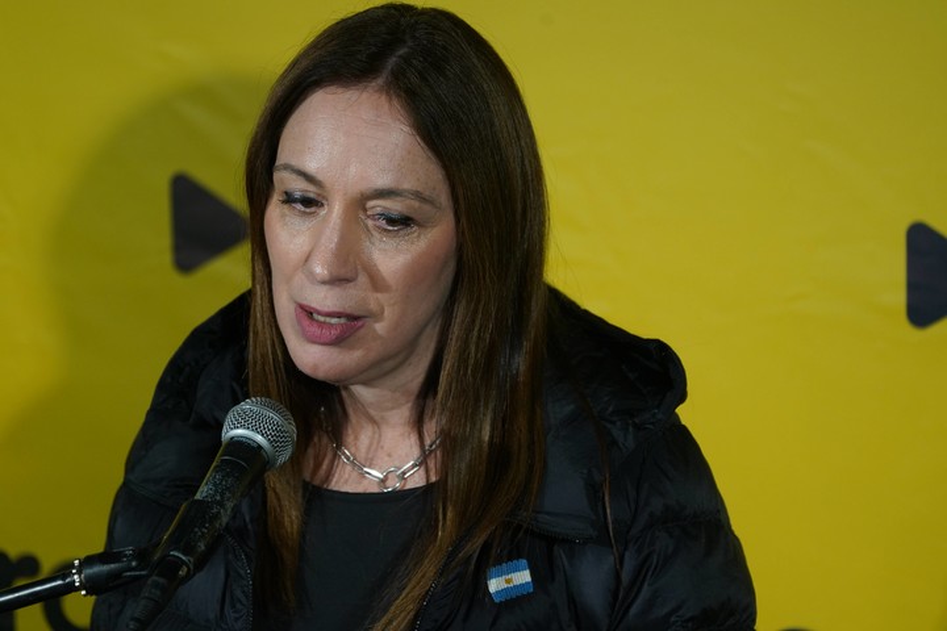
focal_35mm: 300
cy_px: 316
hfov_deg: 6.9
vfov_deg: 4.6
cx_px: 474
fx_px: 7891
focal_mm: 300
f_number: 5.6
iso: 2000
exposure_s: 1/250
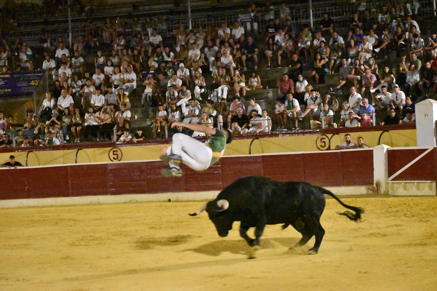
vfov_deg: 13.0
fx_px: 1274
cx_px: 218
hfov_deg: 19.5
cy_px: 146
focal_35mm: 105
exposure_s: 1/400
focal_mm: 70
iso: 25600
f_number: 5
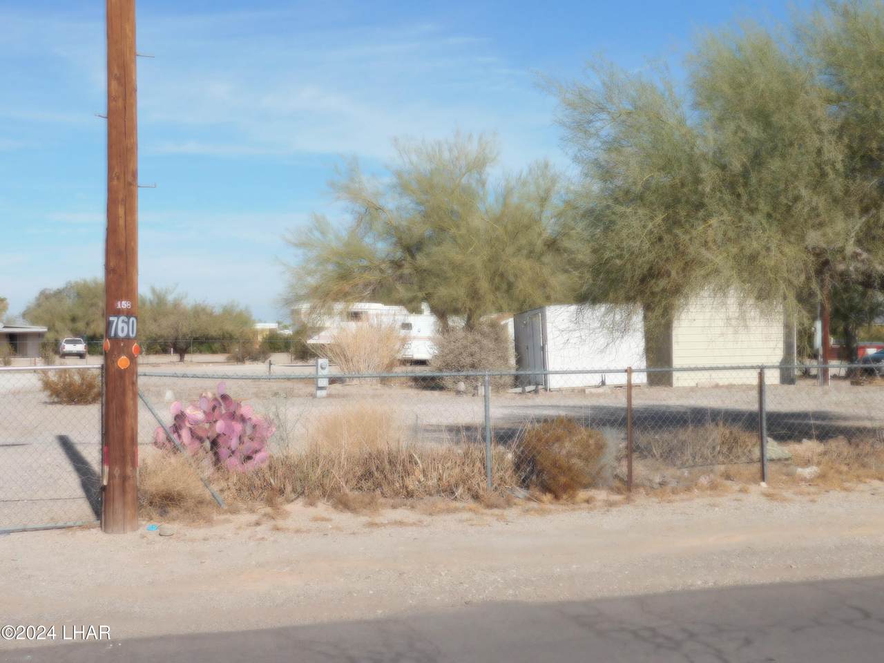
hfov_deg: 42.1
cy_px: 332
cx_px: 442
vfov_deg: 32.2
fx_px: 1149
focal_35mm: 45
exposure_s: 1/640
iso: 125
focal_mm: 8
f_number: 7.4
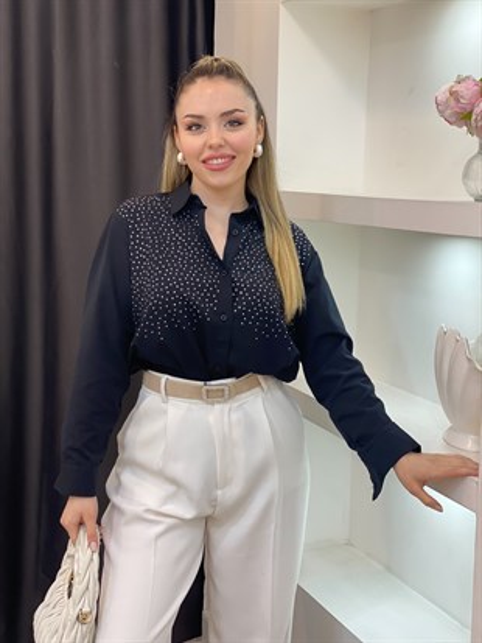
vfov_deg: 36.8
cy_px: 322
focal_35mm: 52
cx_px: 241
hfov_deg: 28.0
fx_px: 965
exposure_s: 1/100
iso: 100
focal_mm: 6
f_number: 2
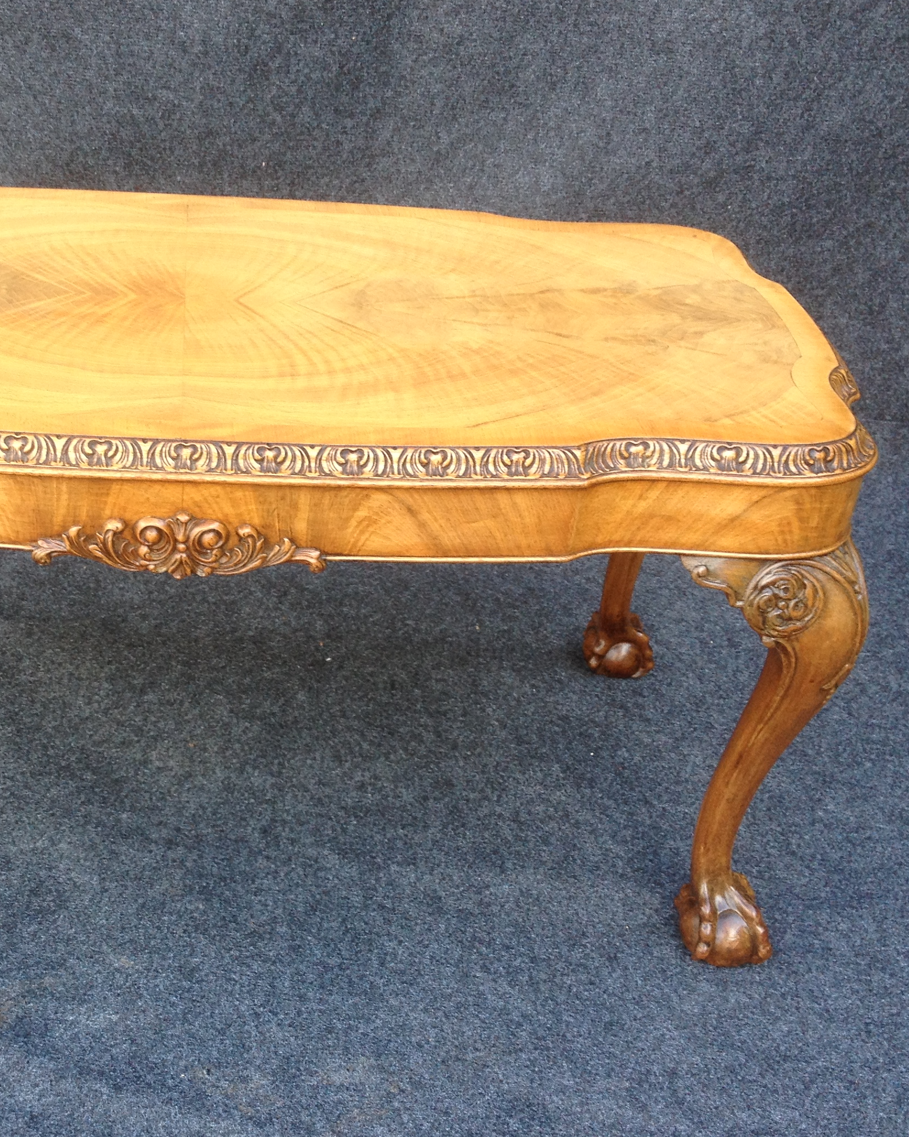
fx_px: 1816
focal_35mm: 54
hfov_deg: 27.8
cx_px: 245
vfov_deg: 34.7
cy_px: 632
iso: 64
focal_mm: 4.28
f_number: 2.4
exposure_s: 1/120
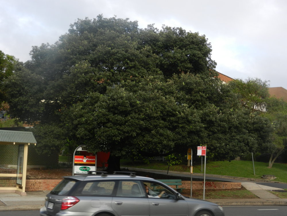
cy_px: 108
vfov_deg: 27.5
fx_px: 439
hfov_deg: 36.2
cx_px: 144
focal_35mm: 53
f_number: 4.4
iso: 160
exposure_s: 1/400
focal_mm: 9.4
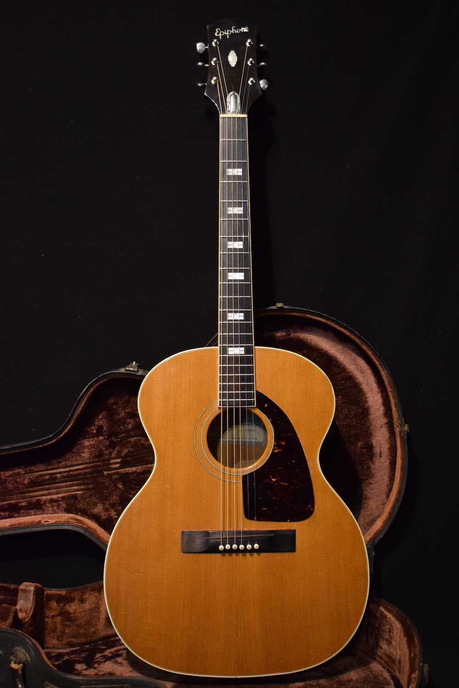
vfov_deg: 42.3
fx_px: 889
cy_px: 344
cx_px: 230
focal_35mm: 46
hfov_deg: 28.9
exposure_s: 1/30
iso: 3200
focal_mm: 31
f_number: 4.2
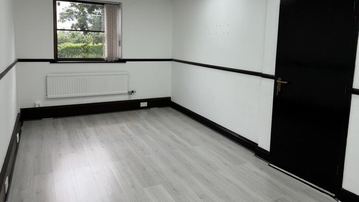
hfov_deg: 69.9
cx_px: 178
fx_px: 257
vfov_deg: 42.4
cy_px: 70
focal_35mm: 27
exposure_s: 1/340
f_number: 1.78
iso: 80
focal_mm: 6.76
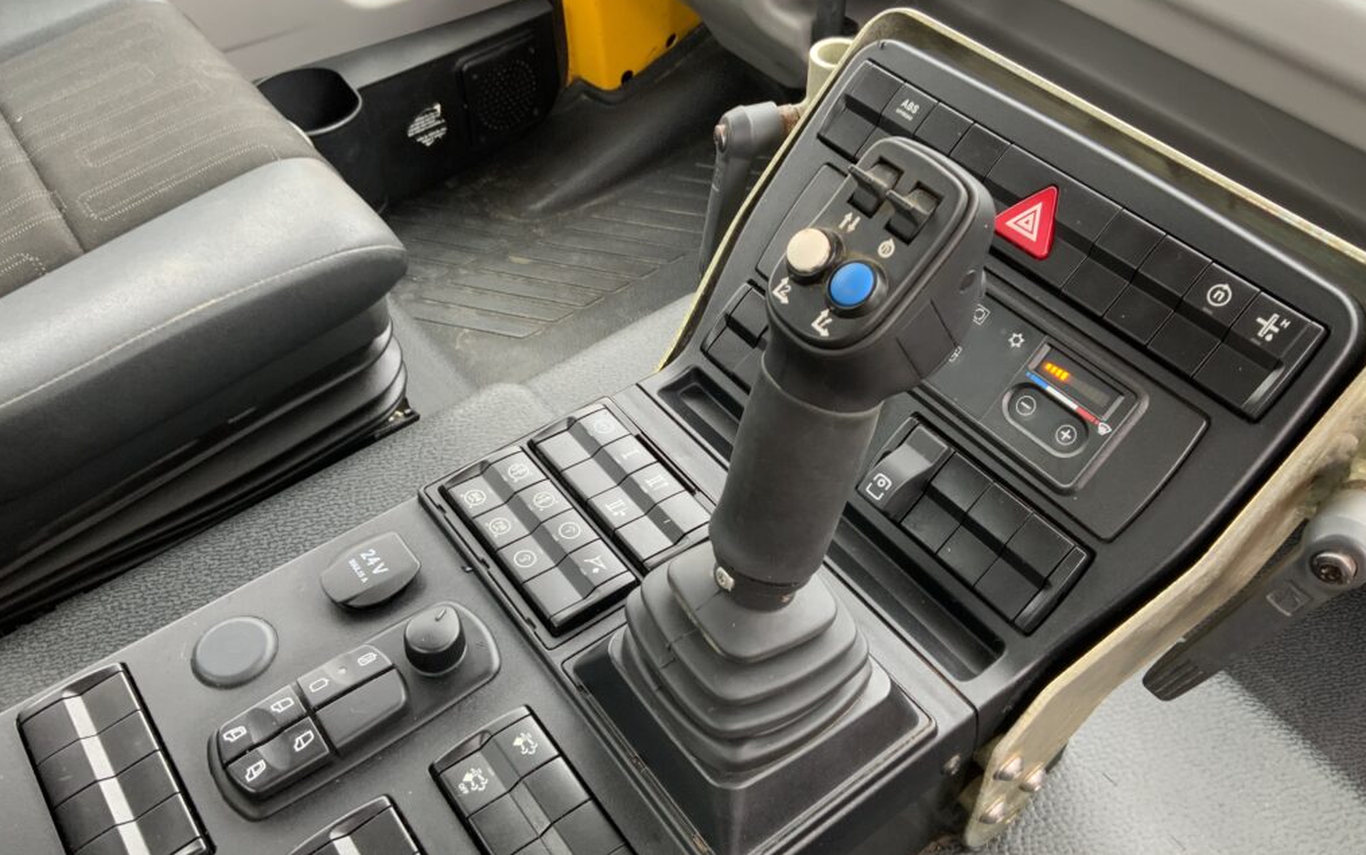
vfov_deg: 40.6
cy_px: 436
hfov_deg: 61.2
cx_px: 681
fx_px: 1154
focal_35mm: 31
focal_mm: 3
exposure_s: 1/91
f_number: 1.8
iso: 64
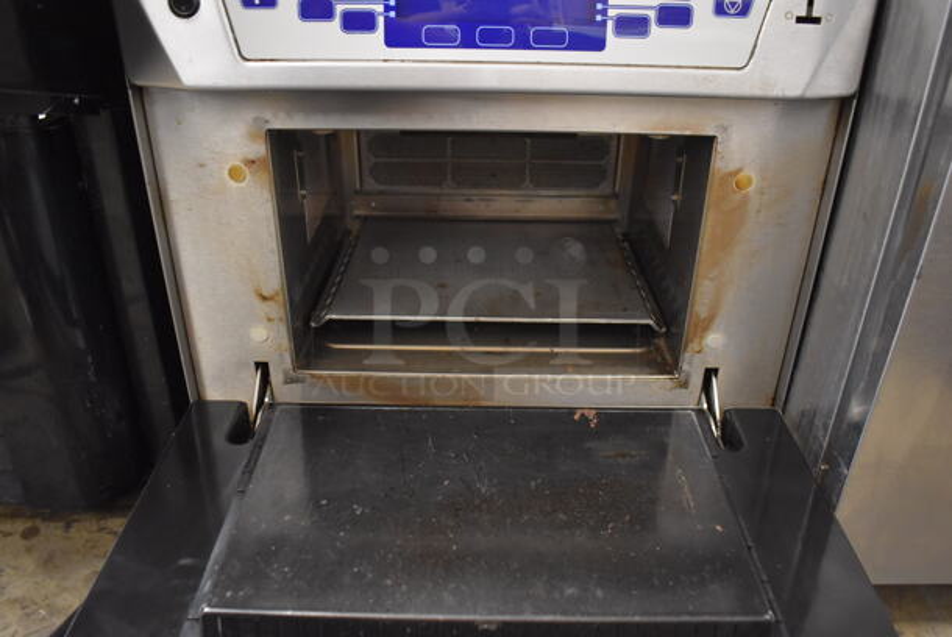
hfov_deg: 61.9
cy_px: 318
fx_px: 794
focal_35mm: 30
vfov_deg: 43.7
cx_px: 476
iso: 3200
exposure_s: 1/10
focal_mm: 20
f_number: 3.5
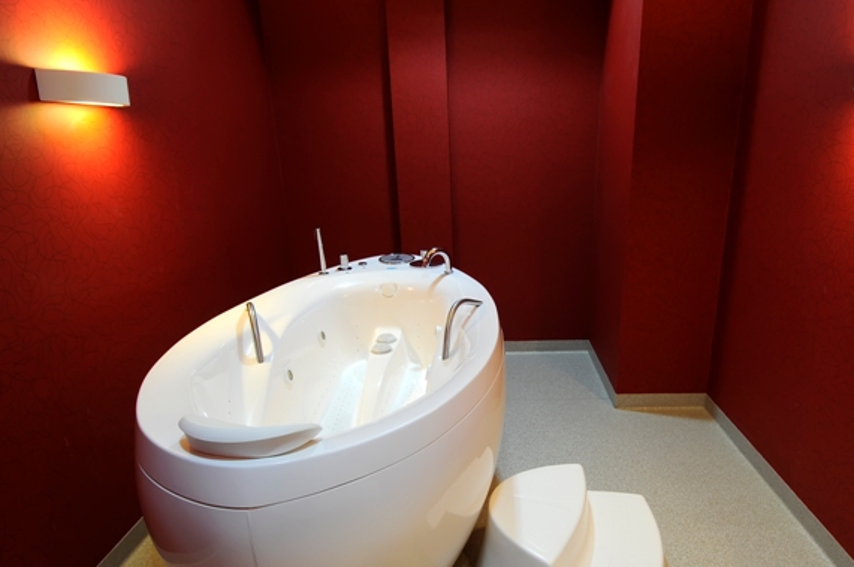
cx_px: 497
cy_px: 325
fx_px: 545
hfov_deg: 75.6
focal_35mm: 23
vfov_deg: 54.8
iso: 200
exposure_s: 1/5
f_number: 7.1
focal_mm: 12
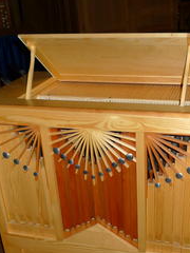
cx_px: 118
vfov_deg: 37.7
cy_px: 173
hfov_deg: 29.0
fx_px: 366
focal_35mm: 50
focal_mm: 5.1
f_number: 2
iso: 125
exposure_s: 1/30
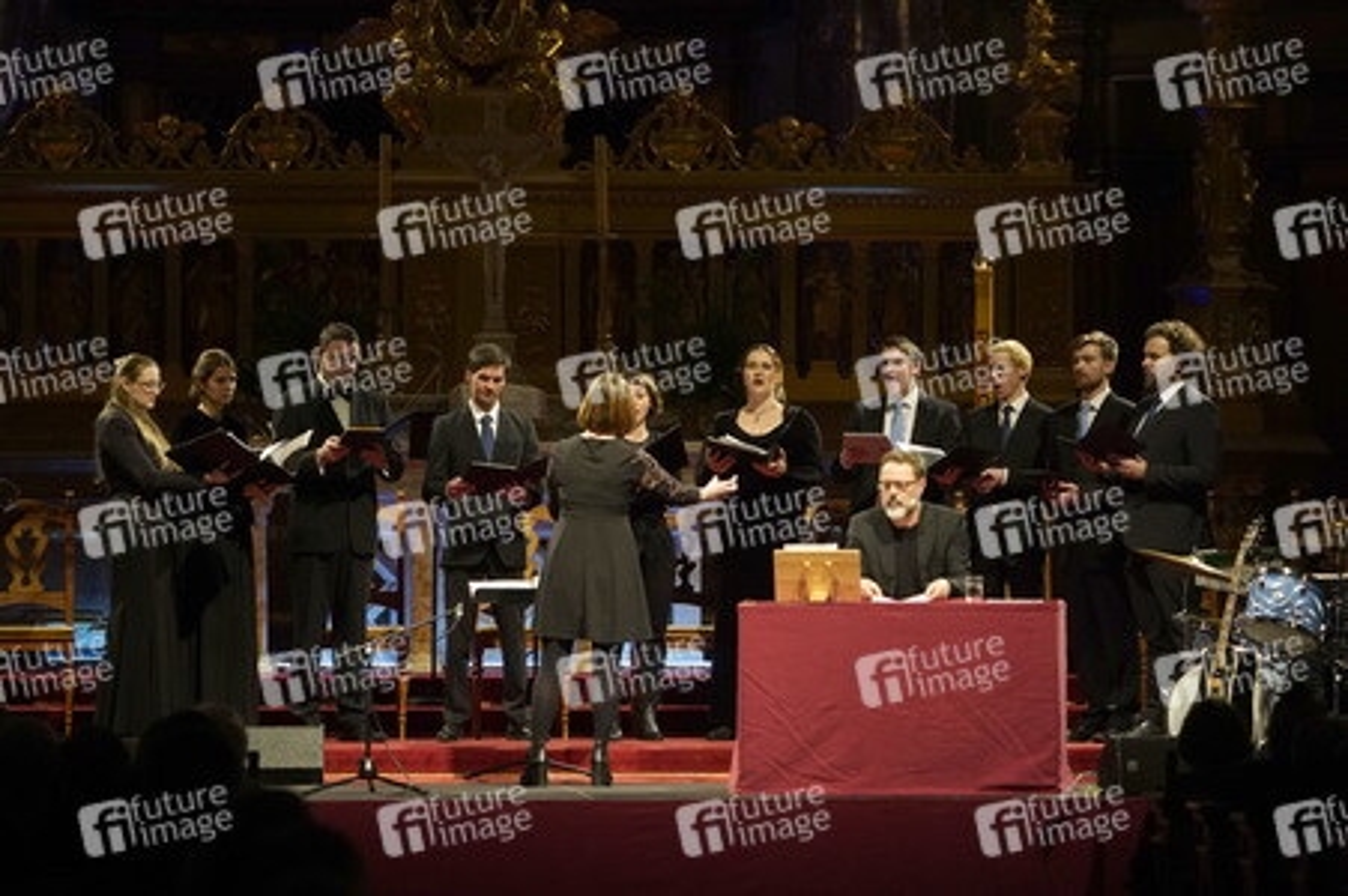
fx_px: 7483
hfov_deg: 10.3
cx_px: 674
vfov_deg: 6.9
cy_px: 448
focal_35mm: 200
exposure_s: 1/125
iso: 5000
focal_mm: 200
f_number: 5.6
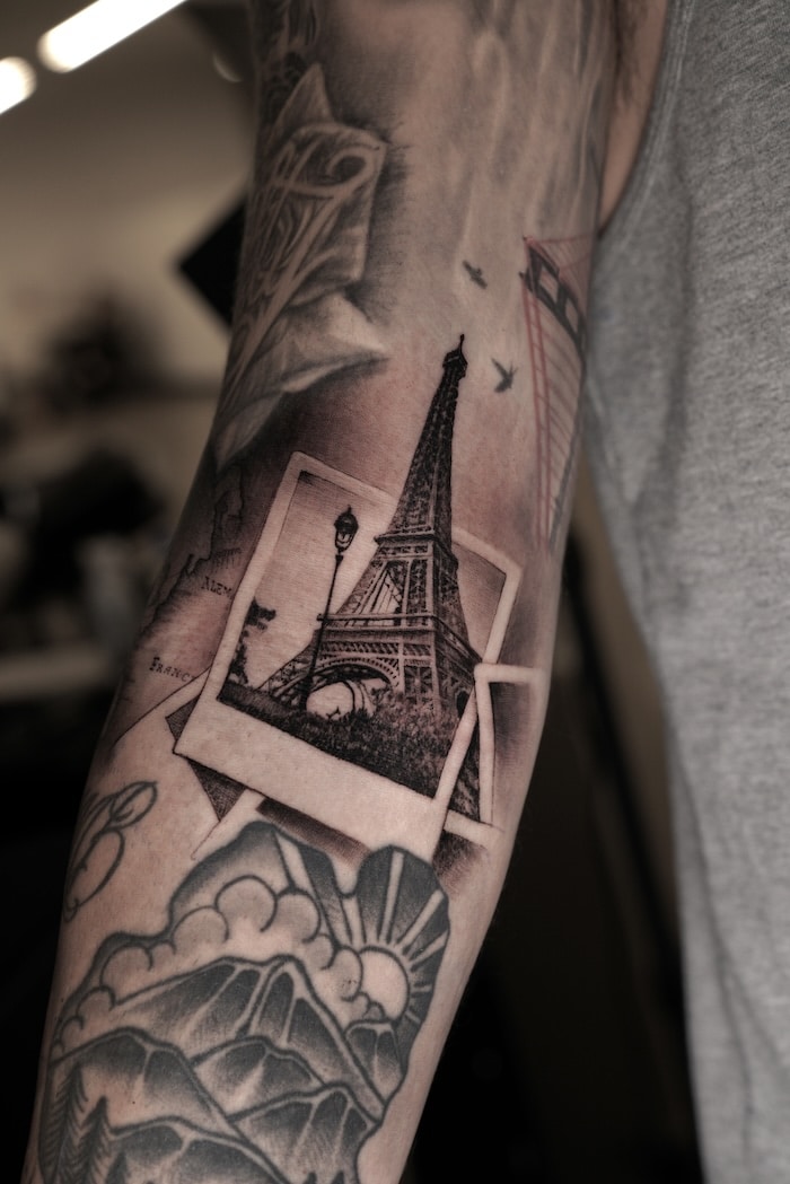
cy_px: 592
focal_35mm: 52
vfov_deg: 38.2
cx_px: 395
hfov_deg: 26.0
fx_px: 1710
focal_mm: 52
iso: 1000
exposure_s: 1/80
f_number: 5
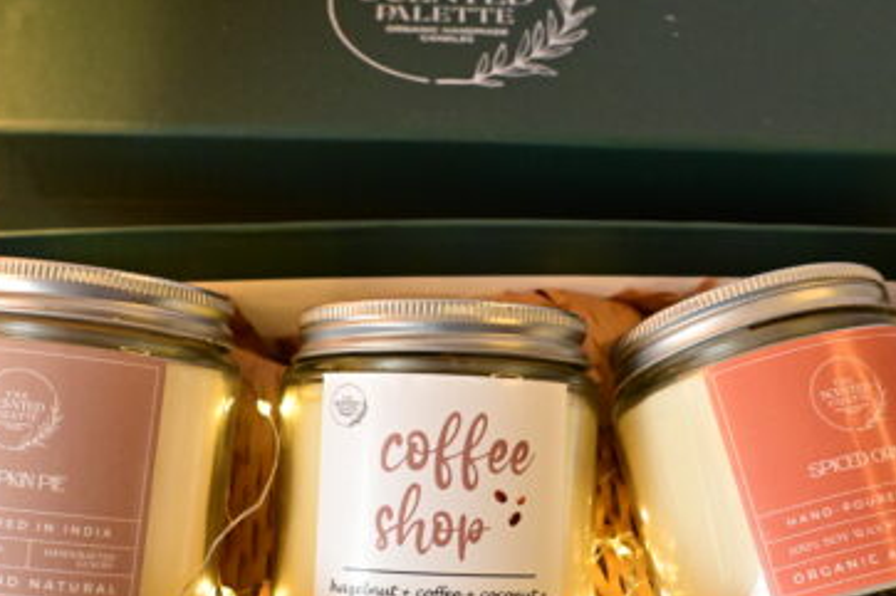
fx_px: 1443
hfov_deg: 34.5
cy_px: 365
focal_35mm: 58
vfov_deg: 23.3
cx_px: 431
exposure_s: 1/320
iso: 8000
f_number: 7.1
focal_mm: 35
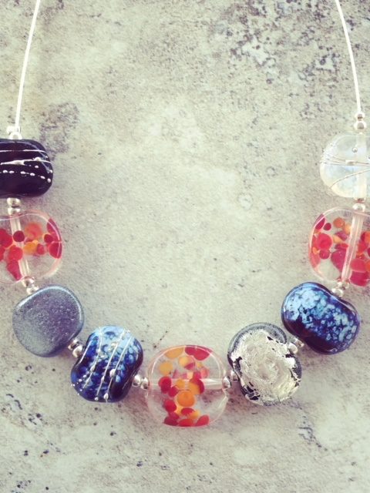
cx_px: 185
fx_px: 556
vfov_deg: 47.9
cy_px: 246
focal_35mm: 39
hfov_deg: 36.8
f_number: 2.2
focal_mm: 4.15
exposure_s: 1/159
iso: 32
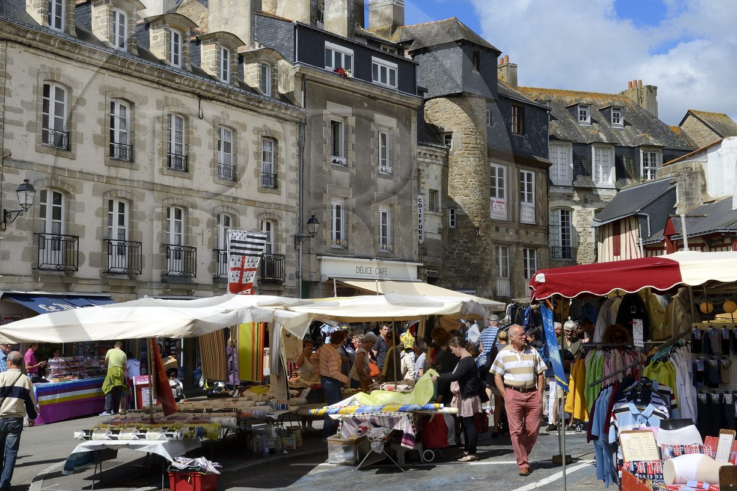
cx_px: 271
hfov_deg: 41.6
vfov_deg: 28.6
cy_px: 209
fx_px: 962
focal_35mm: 47
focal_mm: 36
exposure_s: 1/200
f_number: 14
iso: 200
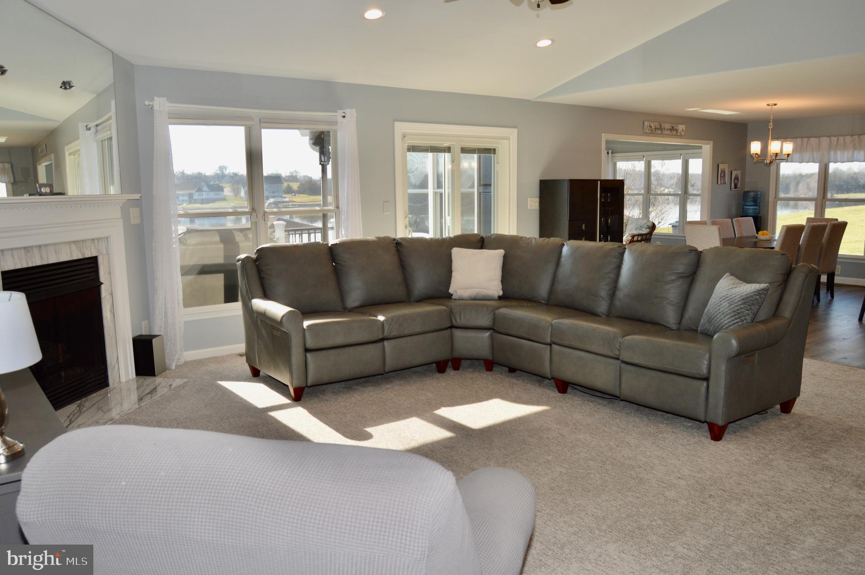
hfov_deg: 67.4
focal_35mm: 27
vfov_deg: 47.8
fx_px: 648
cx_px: 432
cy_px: 288
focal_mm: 18
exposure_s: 1/125
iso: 250
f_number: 5.6
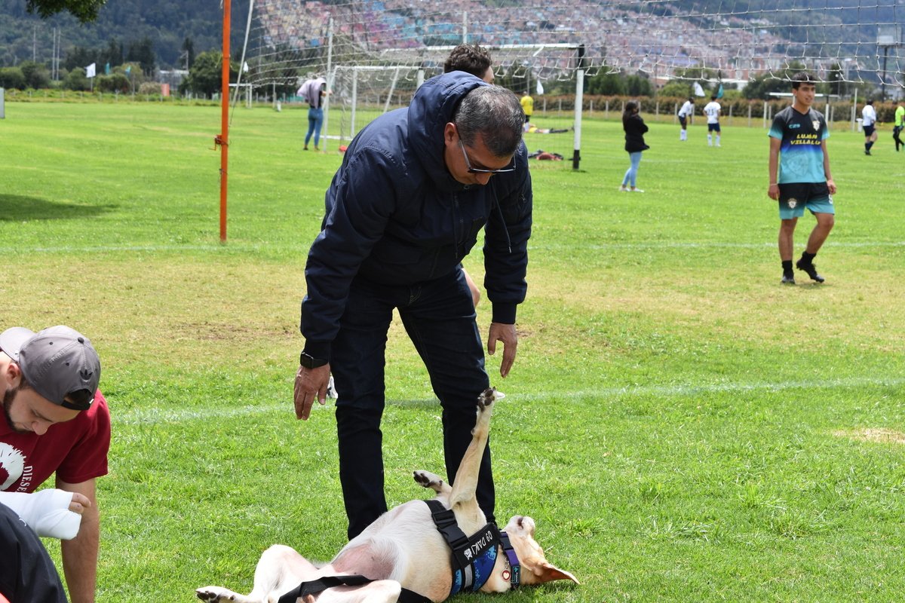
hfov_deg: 24.6
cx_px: 452
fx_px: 2074
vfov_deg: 16.6
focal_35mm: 82
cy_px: 302
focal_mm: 55
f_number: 8
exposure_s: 1/500
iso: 250
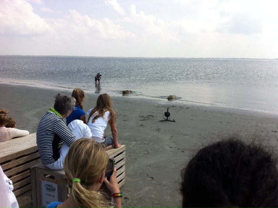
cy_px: 104
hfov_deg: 52.7
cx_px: 139
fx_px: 281
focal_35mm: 35
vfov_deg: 40.6
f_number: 2.8
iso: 80
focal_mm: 3.85
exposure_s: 1/1588
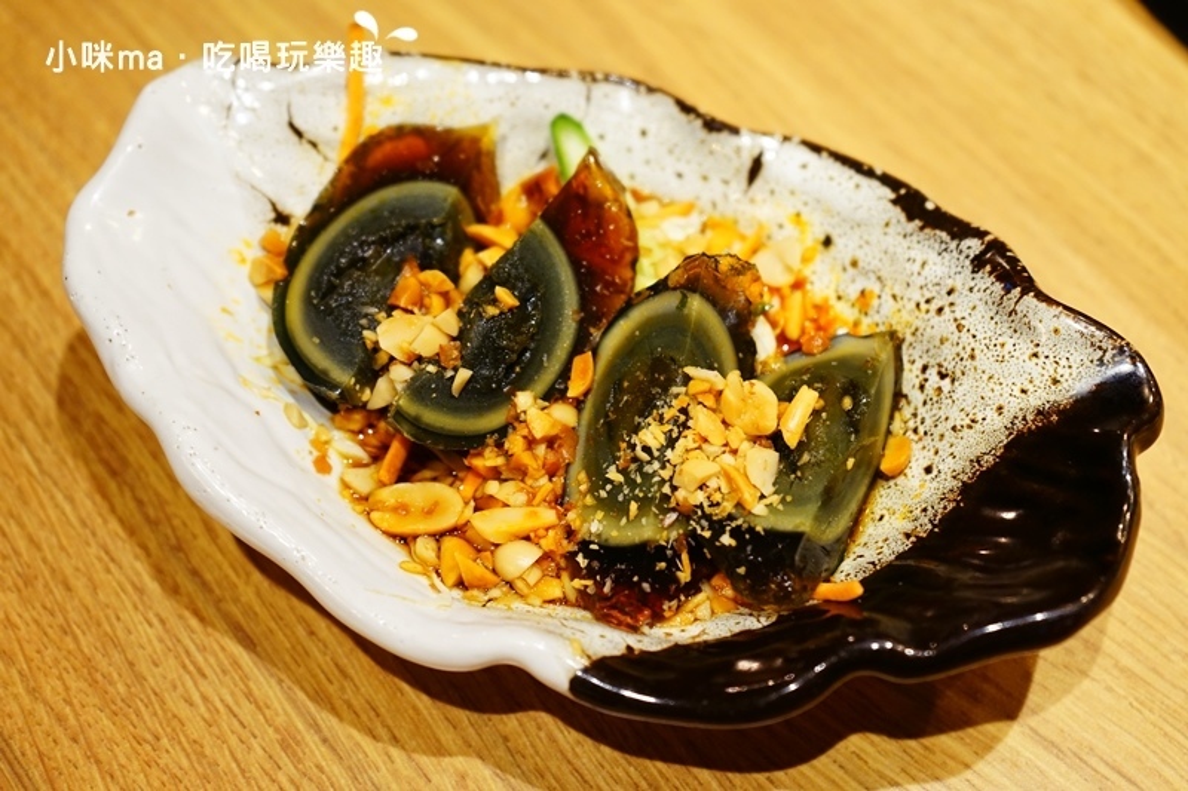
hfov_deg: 38.9
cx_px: 594
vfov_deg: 26.5
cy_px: 396
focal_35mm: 51
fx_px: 1683
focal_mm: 51
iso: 1600
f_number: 4.5
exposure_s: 1/60
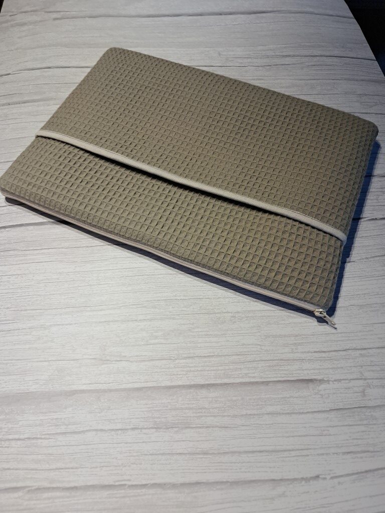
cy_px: 256
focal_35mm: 27
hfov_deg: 51.4
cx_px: 192
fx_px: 400
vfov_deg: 65.3
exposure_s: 1/50
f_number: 1.8
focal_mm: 4
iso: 80
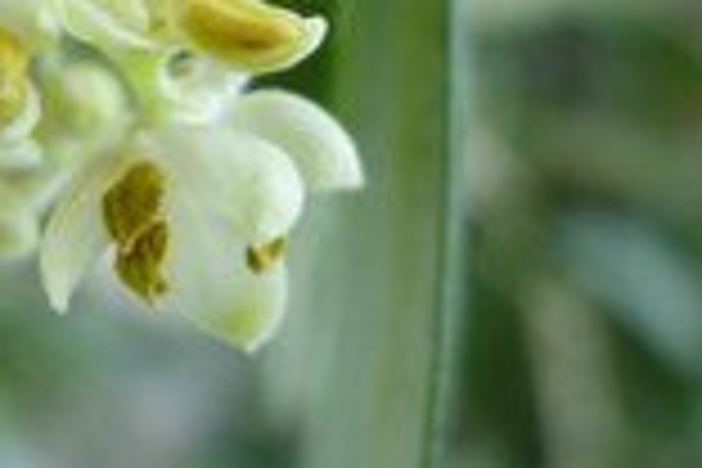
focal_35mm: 75
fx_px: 1462
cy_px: 32
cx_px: 76
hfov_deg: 26.2
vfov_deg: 17.9
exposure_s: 1/50
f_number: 2.8
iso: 80
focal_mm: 4.5
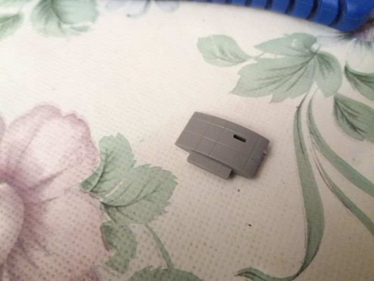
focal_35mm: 28
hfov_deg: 63.4
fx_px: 303
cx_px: 187
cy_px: 140
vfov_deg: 49.7
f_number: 1.9
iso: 500
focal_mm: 3.7
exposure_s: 1/17
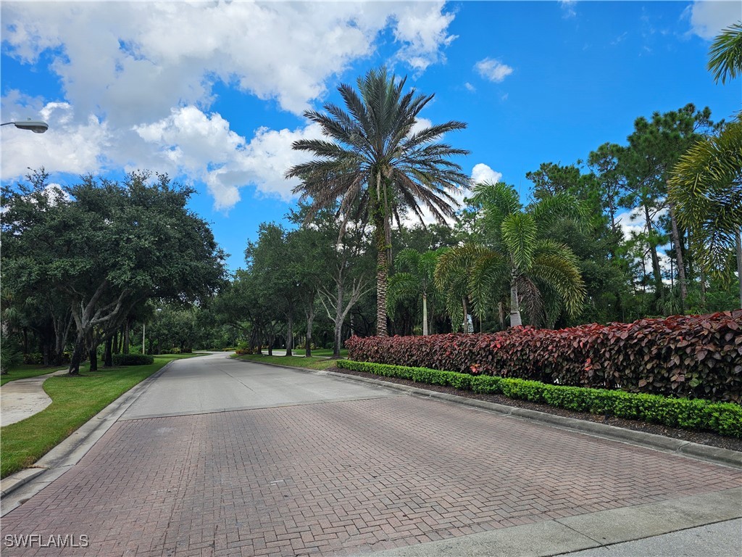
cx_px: 371
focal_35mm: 23
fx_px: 493
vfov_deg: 58.9
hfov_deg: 73.9
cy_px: 278
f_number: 1.7
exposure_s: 1/690
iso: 10
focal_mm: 6.3
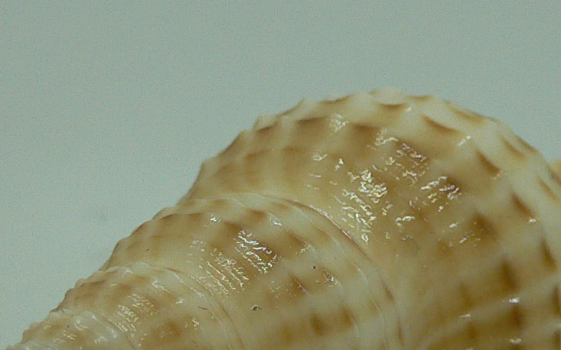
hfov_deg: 20.4
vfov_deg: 12.8
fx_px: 1559
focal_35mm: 102
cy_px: 296
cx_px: 310
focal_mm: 4.6
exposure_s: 1/60
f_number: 2.8
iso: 100
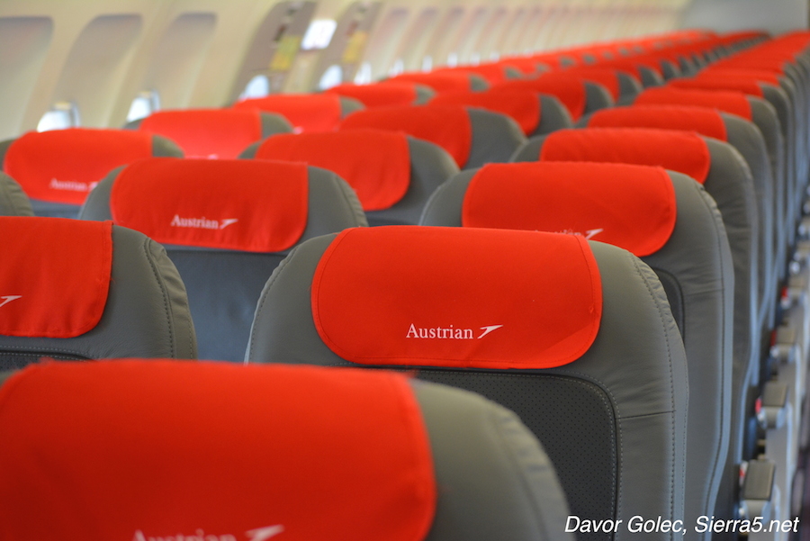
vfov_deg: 16.6
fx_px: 1857
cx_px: 405
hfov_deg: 24.6
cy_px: 270
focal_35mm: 82
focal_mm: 55
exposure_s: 1/50
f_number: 4
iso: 800
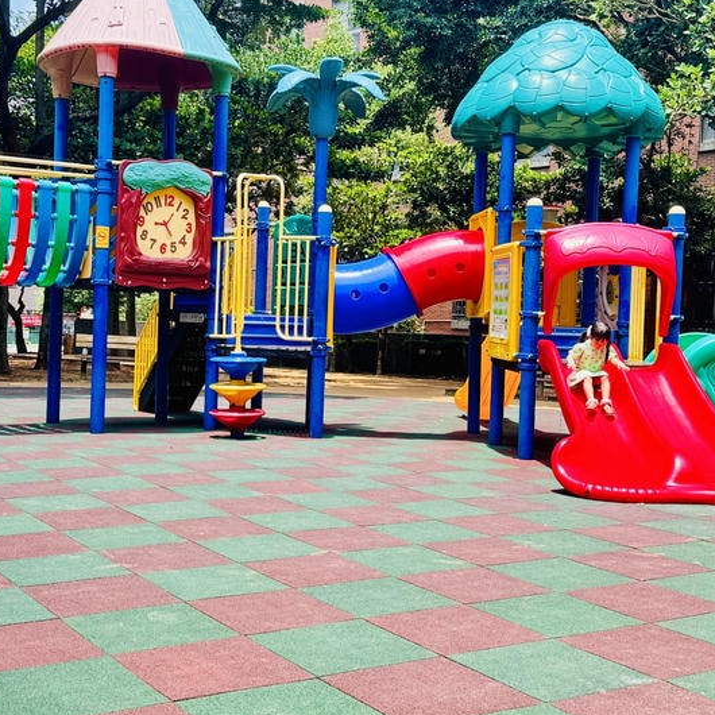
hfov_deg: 35.3
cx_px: 337
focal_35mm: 48
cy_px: 332
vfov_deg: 35.3
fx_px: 1122
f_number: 1.78
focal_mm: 6.76
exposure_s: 1/773
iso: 80
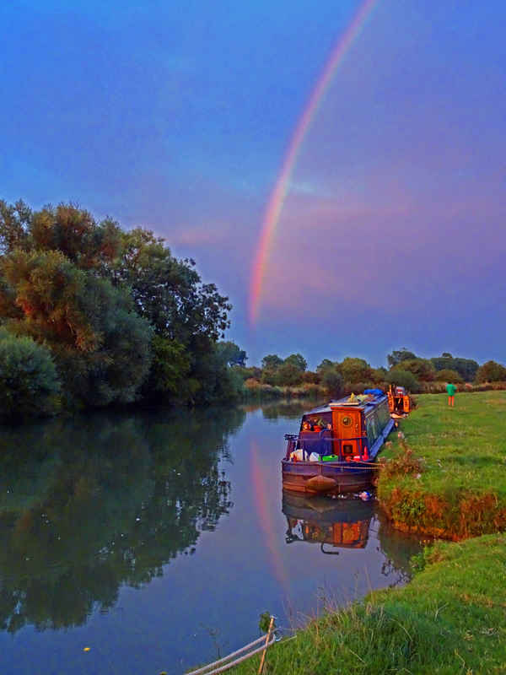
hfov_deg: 41.8
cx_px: 253
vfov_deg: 54.0
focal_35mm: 34
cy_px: 338
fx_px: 663
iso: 800
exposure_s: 1/20
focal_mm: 5.79
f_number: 4
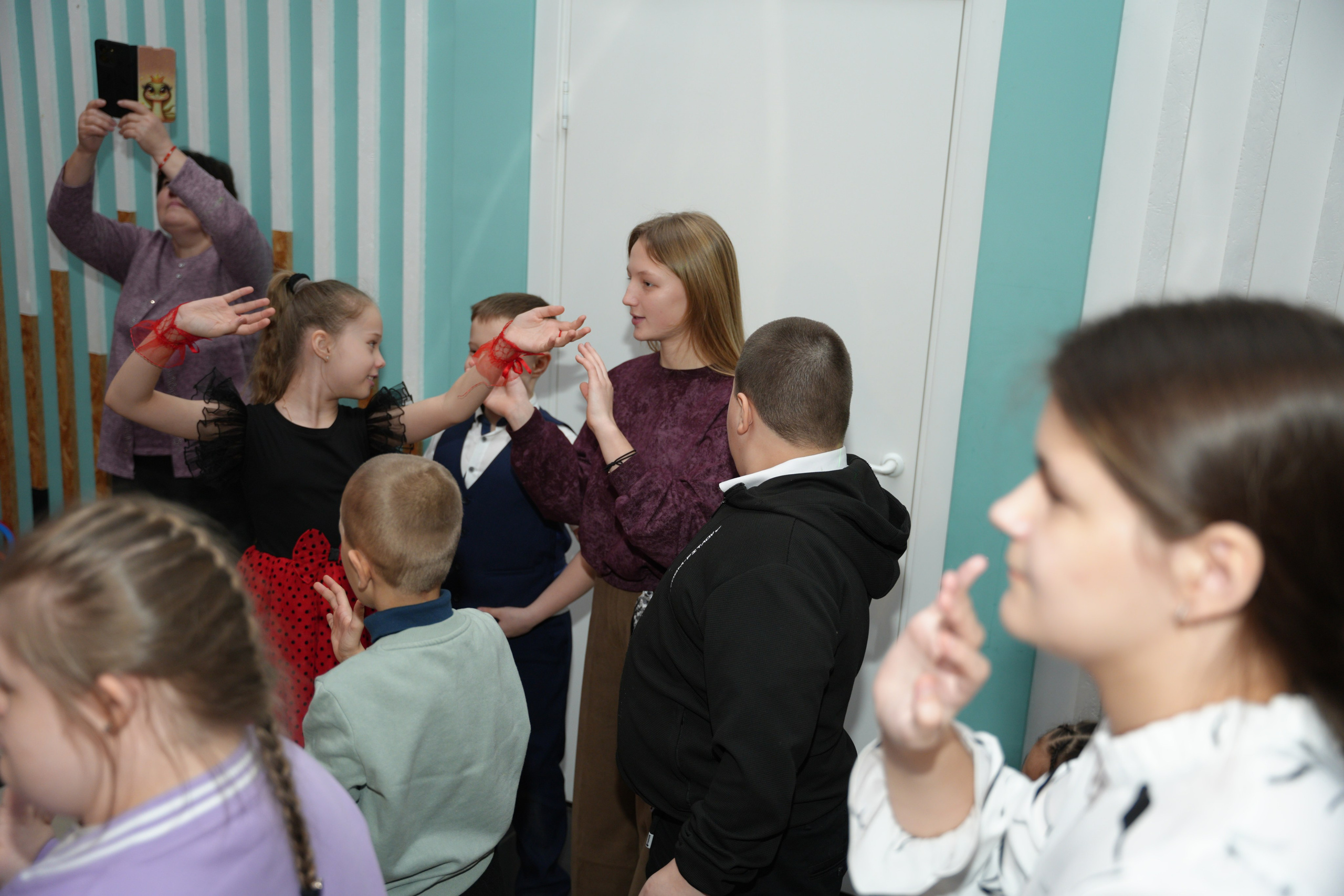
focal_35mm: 37
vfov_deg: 36.2
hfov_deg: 52.3
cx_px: 672
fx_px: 1370
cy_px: 448
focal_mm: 36.7
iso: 640
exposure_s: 1/160
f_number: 2.8
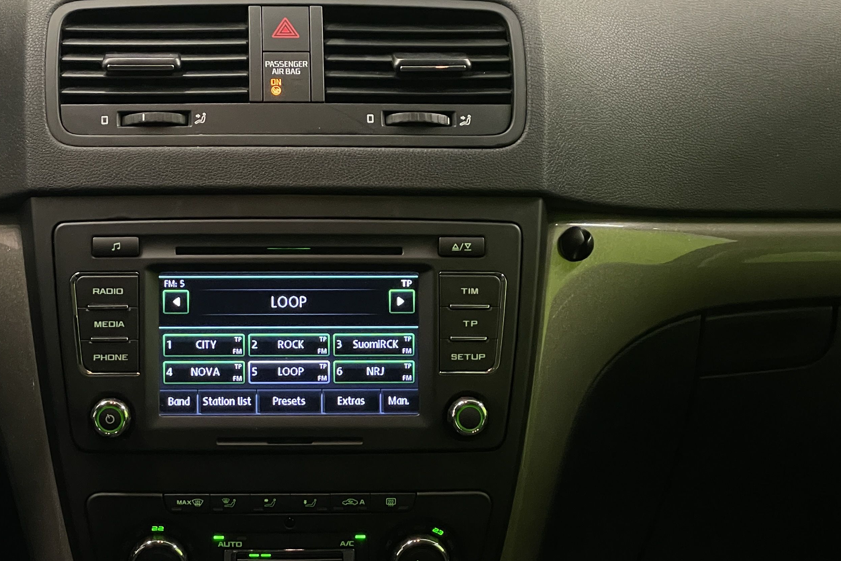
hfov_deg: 23.3
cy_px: 469
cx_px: 270
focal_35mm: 87
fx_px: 2032
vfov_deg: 15.6
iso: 500
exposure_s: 1/50
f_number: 2
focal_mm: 6
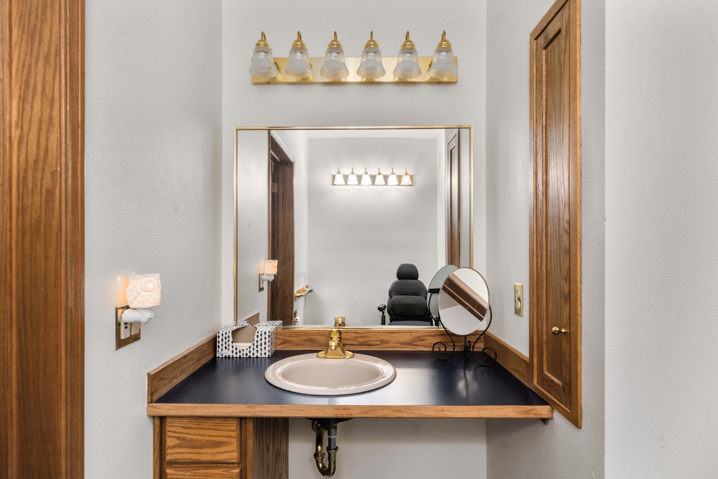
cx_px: 359
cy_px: 240
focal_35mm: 19
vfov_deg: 64.6
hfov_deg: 86.9
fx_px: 379
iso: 1000
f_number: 6.7
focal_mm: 19
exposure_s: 1/30
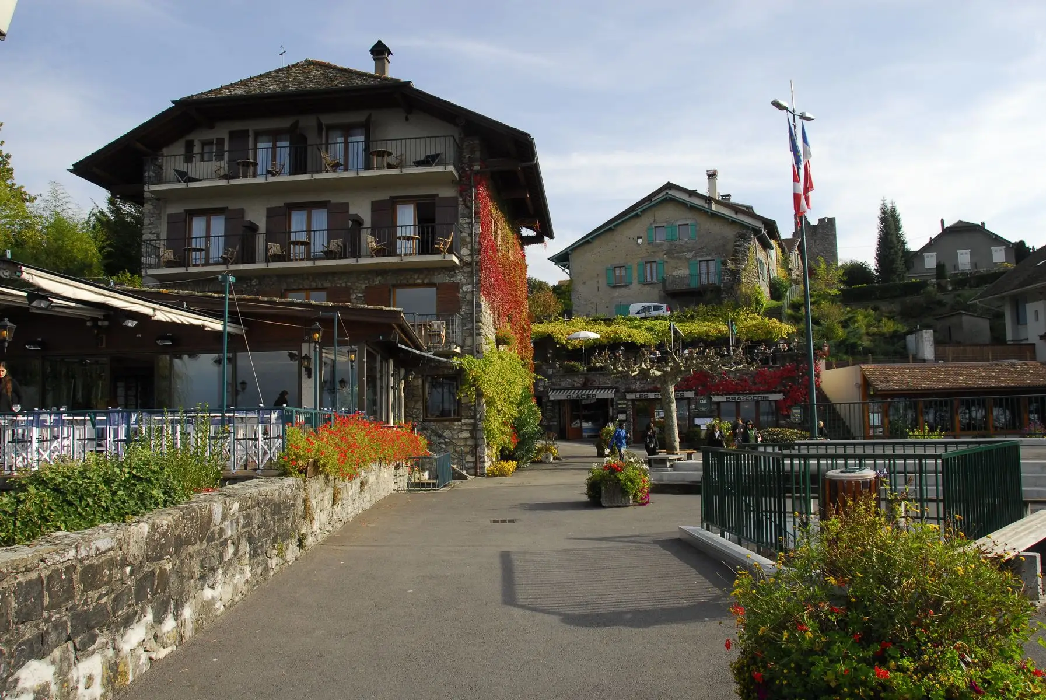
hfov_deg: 67.3
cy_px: 350
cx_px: 523
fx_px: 785
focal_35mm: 27
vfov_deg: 48.0
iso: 200
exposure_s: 1/250
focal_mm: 18
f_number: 8
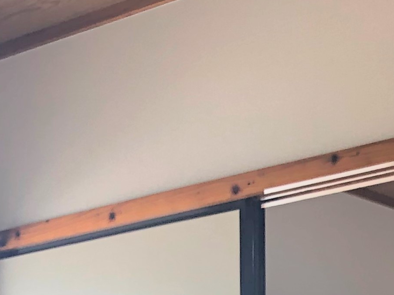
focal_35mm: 122
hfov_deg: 15.1
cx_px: 569
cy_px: 630
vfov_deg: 10.9
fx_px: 1389
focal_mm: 4
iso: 40
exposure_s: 1/120
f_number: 1.8
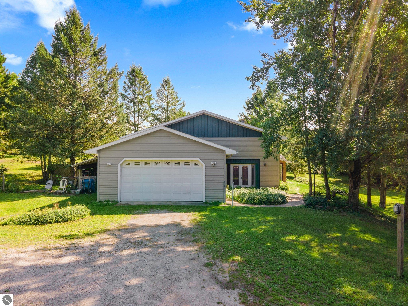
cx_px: 204
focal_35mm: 24
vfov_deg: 56.8
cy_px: 153
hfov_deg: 71.6
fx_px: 283
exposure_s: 1/200
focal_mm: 4.5
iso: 100
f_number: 2.8
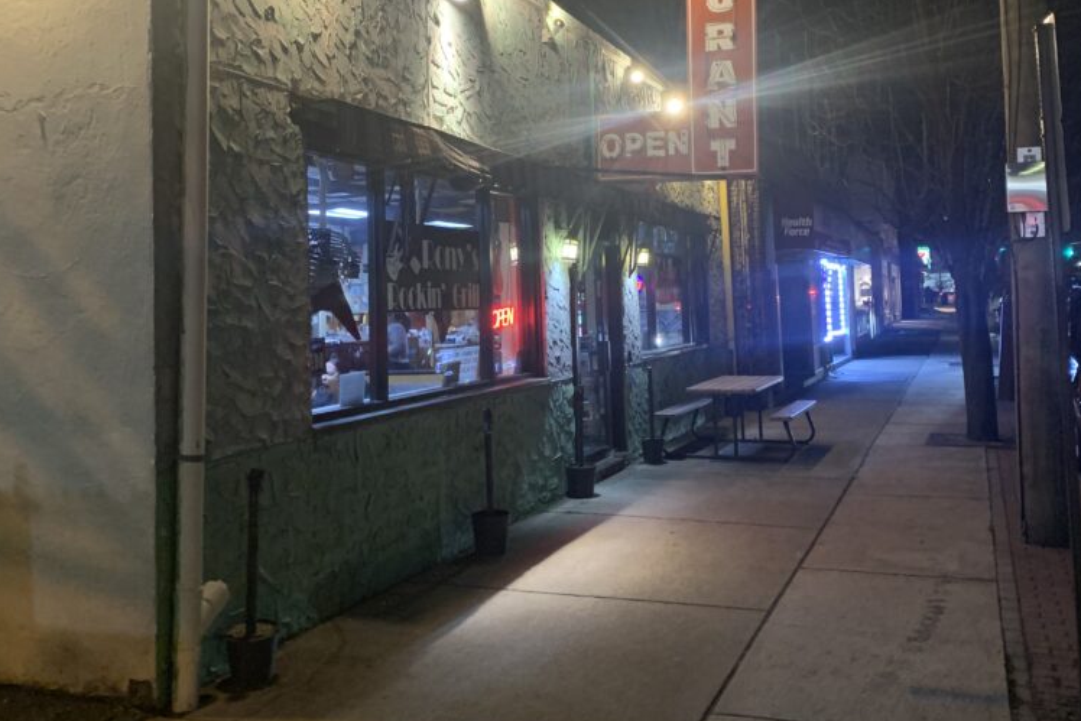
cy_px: 225
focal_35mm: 37
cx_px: 548
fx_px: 1111
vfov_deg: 35.5
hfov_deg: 51.9
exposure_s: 1/40
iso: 400
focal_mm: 4.25
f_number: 1.8
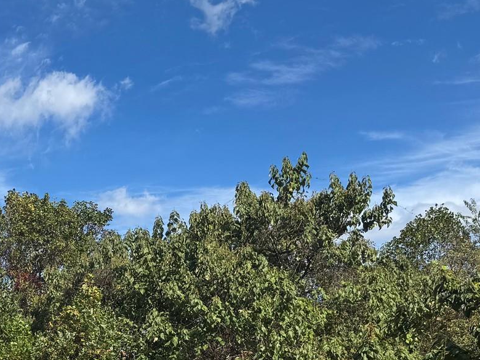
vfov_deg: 22.0
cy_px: 401
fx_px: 874
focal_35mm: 63
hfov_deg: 28.5
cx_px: -17
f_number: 1.78
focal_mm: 6.76
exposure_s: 1/3802
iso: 80
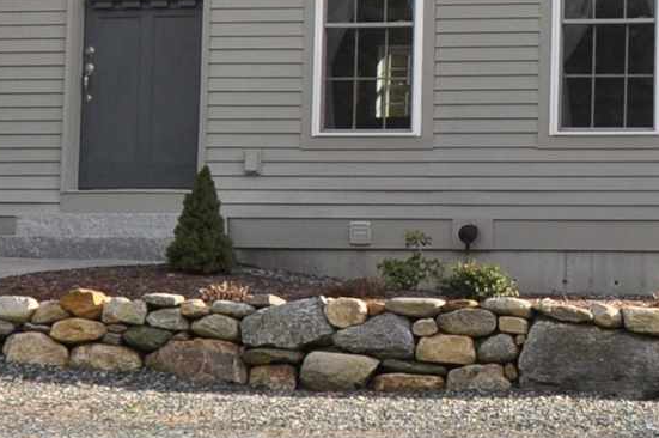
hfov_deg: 16.5
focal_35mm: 117
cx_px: 883
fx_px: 2139
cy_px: 80
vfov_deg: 11.6
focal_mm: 14
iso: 200
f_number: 7.1
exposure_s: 1/250
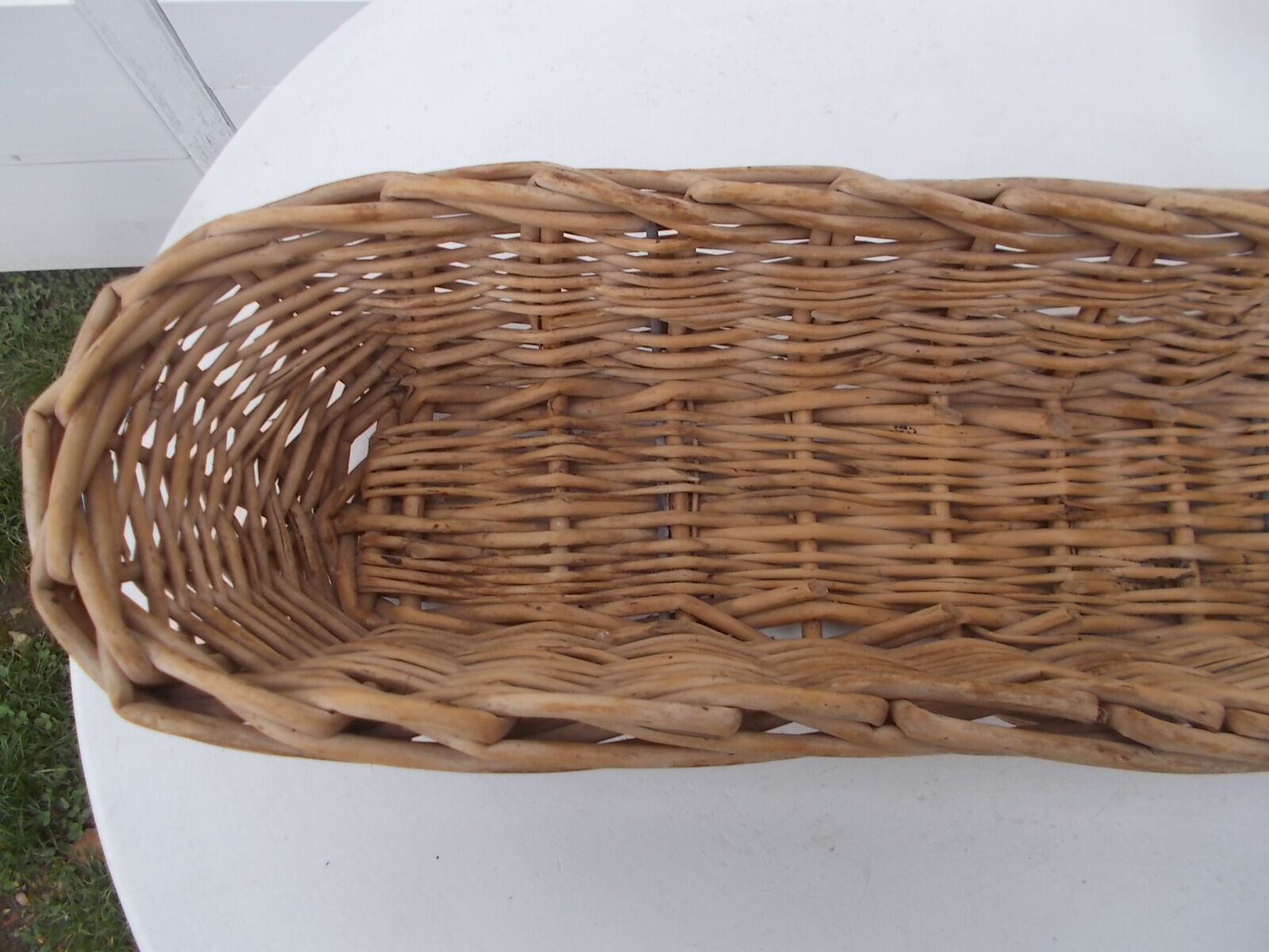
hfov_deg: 67.3
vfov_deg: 53.1
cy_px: 476
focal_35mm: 26
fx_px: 953
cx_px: 634
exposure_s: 1/125
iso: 80
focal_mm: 4.6
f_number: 3.2
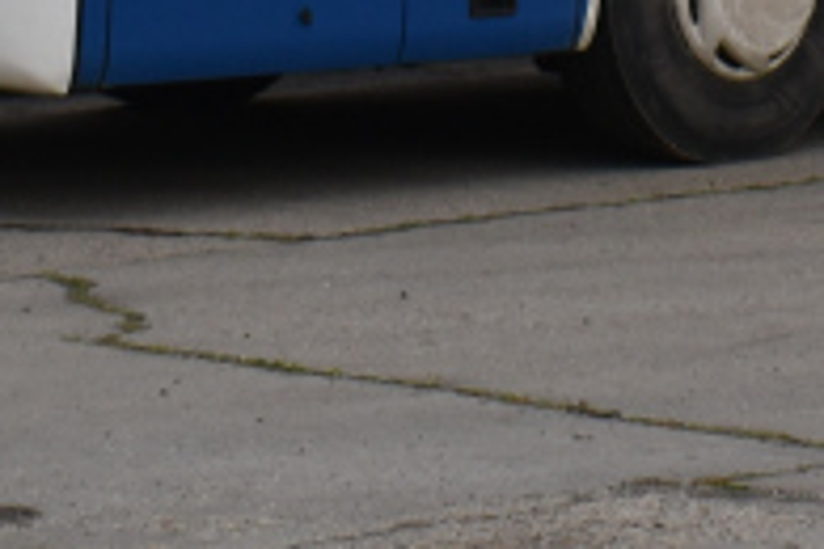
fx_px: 5730
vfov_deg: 5.2
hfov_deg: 8.2
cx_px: 934
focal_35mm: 250
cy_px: -1117
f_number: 5.6
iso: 200
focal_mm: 25
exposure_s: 1/250
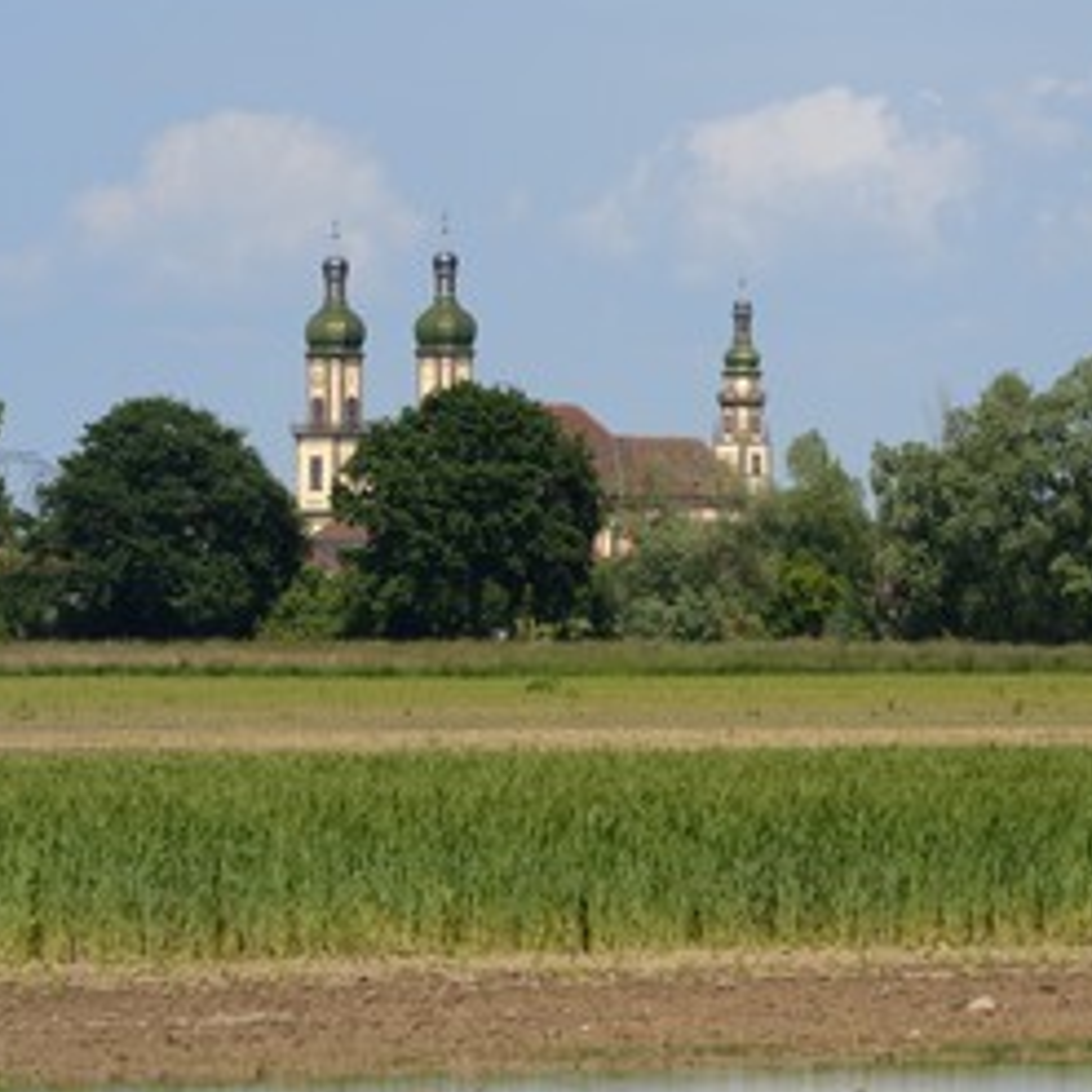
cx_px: 809
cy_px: 557
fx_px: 10315
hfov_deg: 6.1
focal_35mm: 289
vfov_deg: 6.1
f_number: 10
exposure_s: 1/400
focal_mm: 200
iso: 200
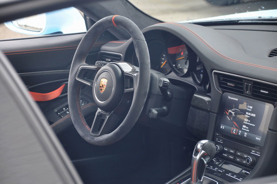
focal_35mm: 120
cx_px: 138
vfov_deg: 11.4
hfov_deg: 17.1
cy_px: 92
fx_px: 922
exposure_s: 1/15
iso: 500
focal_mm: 80
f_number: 5.3
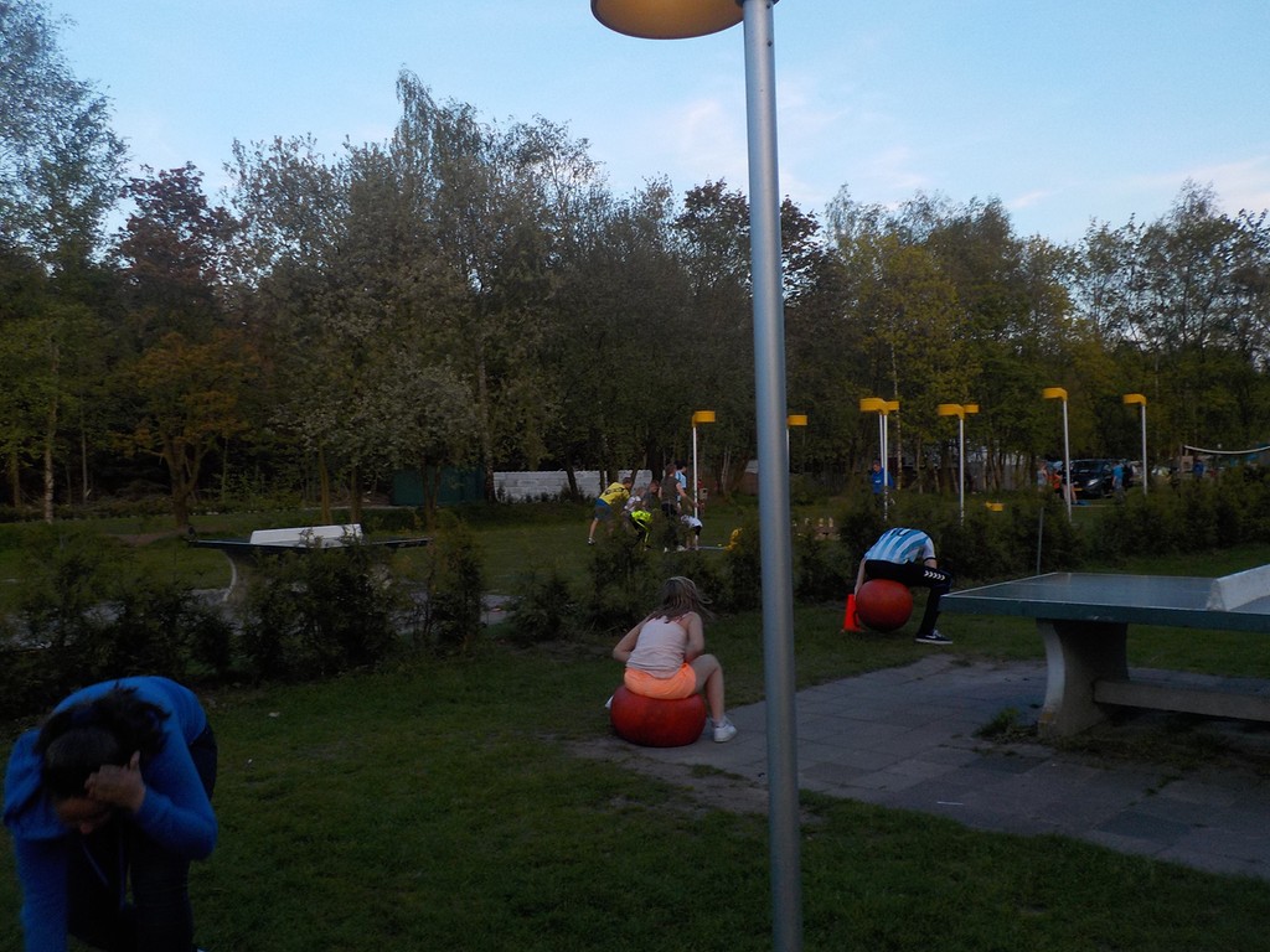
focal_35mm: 30
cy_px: 476
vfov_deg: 46.8
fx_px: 1101
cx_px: 635
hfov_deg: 60.0
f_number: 3.3
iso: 125
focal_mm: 4.1
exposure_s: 1/80
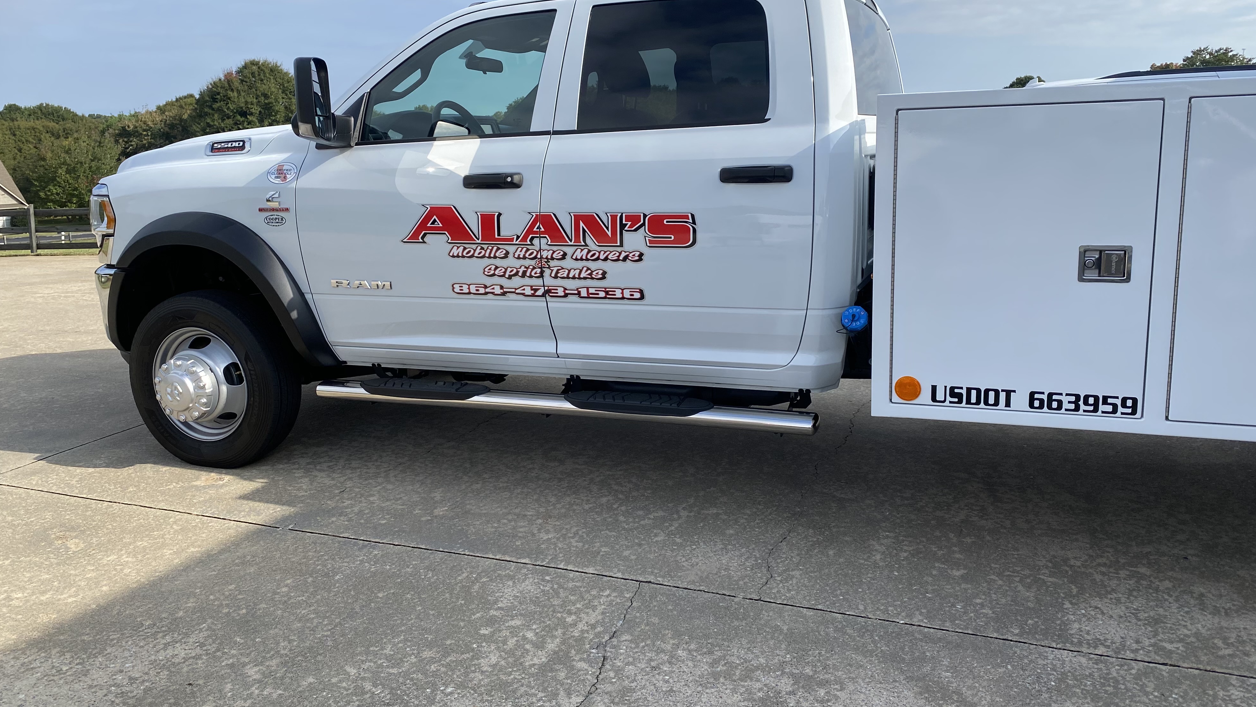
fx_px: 966
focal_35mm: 29
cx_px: 640
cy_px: 335
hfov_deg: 66.1
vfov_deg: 40.2
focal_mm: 4.25
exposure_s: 1/2222
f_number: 1.8
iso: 32
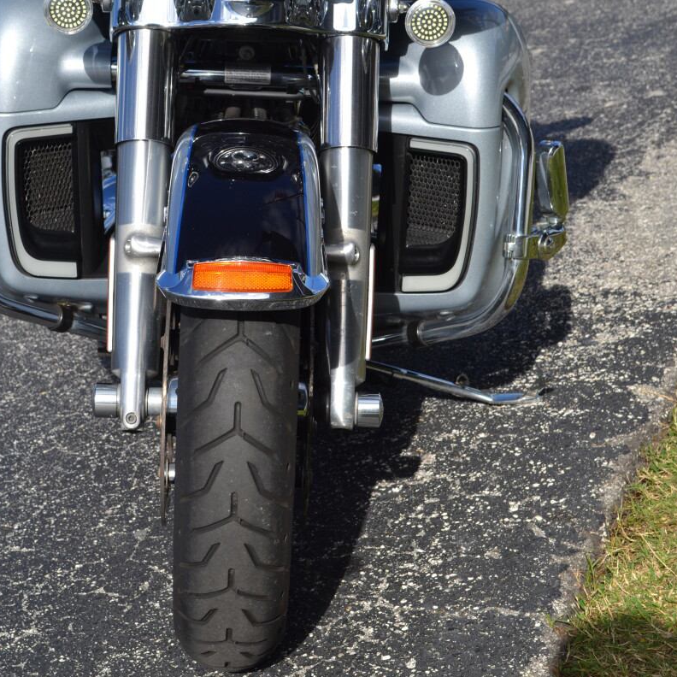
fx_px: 1881
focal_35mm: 85
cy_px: 340
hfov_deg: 20.4
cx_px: 256
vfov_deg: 20.4
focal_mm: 44
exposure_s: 1/320
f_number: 9
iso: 100
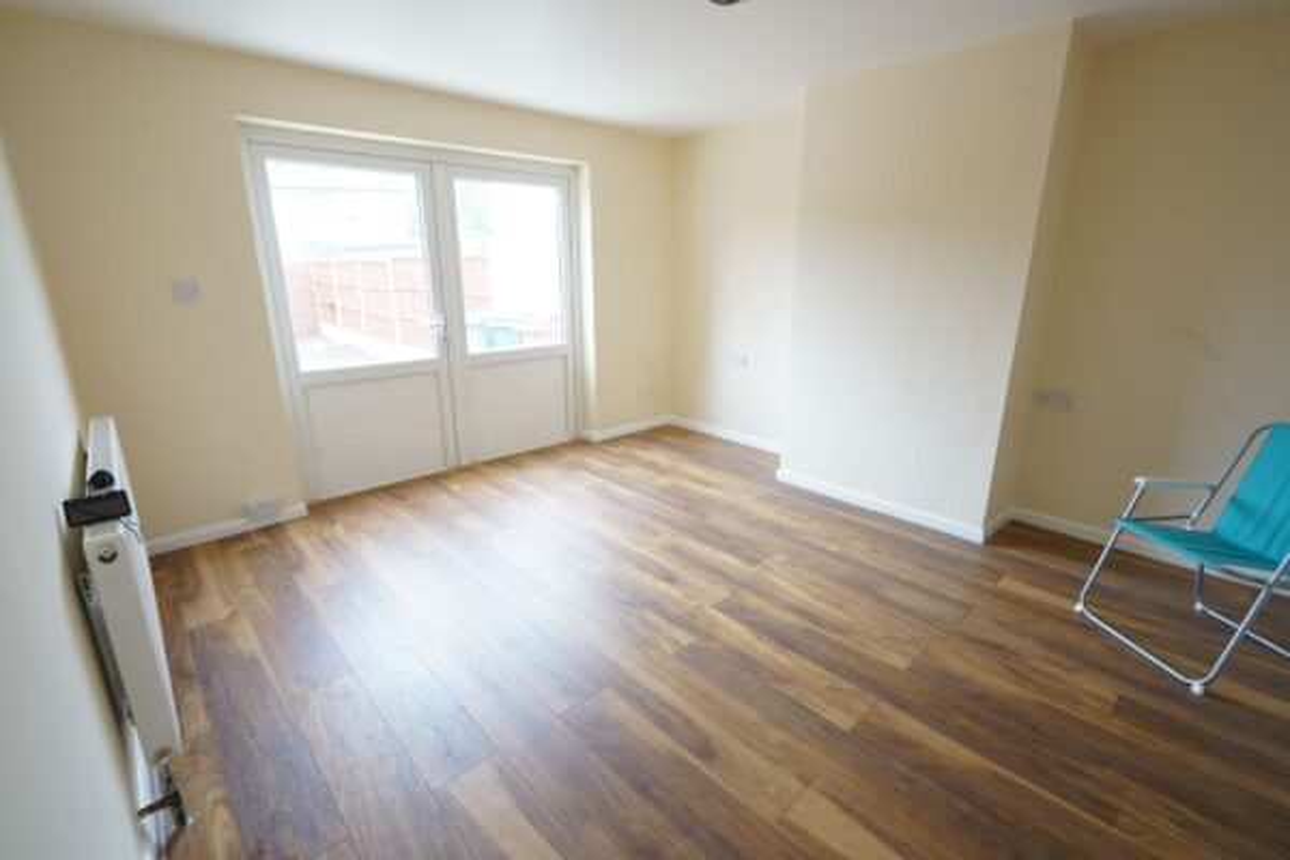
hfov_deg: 96.7
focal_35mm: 16
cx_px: 645
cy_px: 430
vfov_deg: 73.7
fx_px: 573
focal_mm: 16
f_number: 8
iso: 400
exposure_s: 1/8
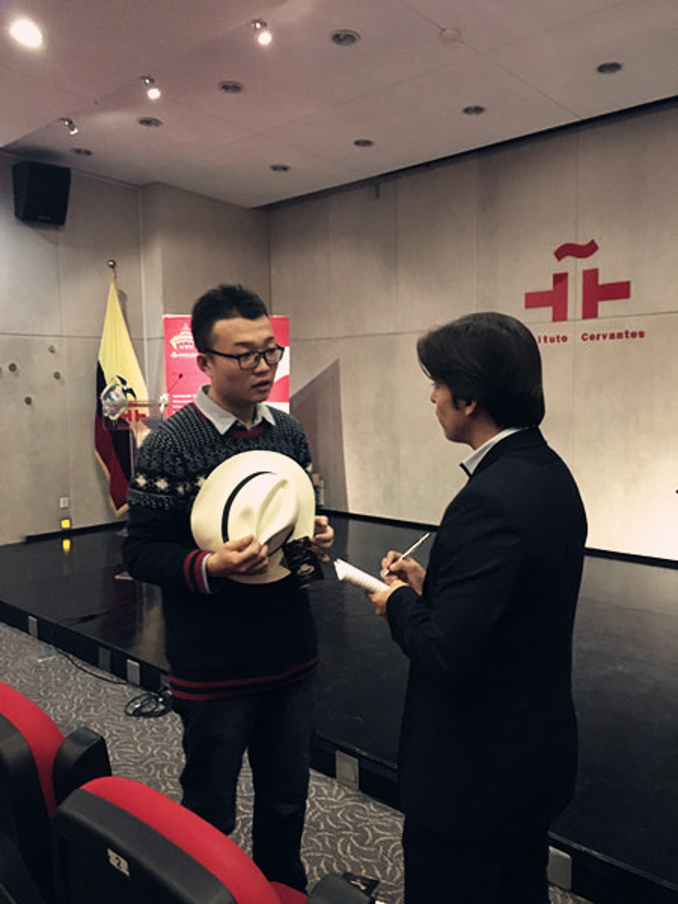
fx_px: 757
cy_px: 452
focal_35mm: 29
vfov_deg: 61.7
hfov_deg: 48.2
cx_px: 339
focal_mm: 4.15
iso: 320
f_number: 2.2
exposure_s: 1/17
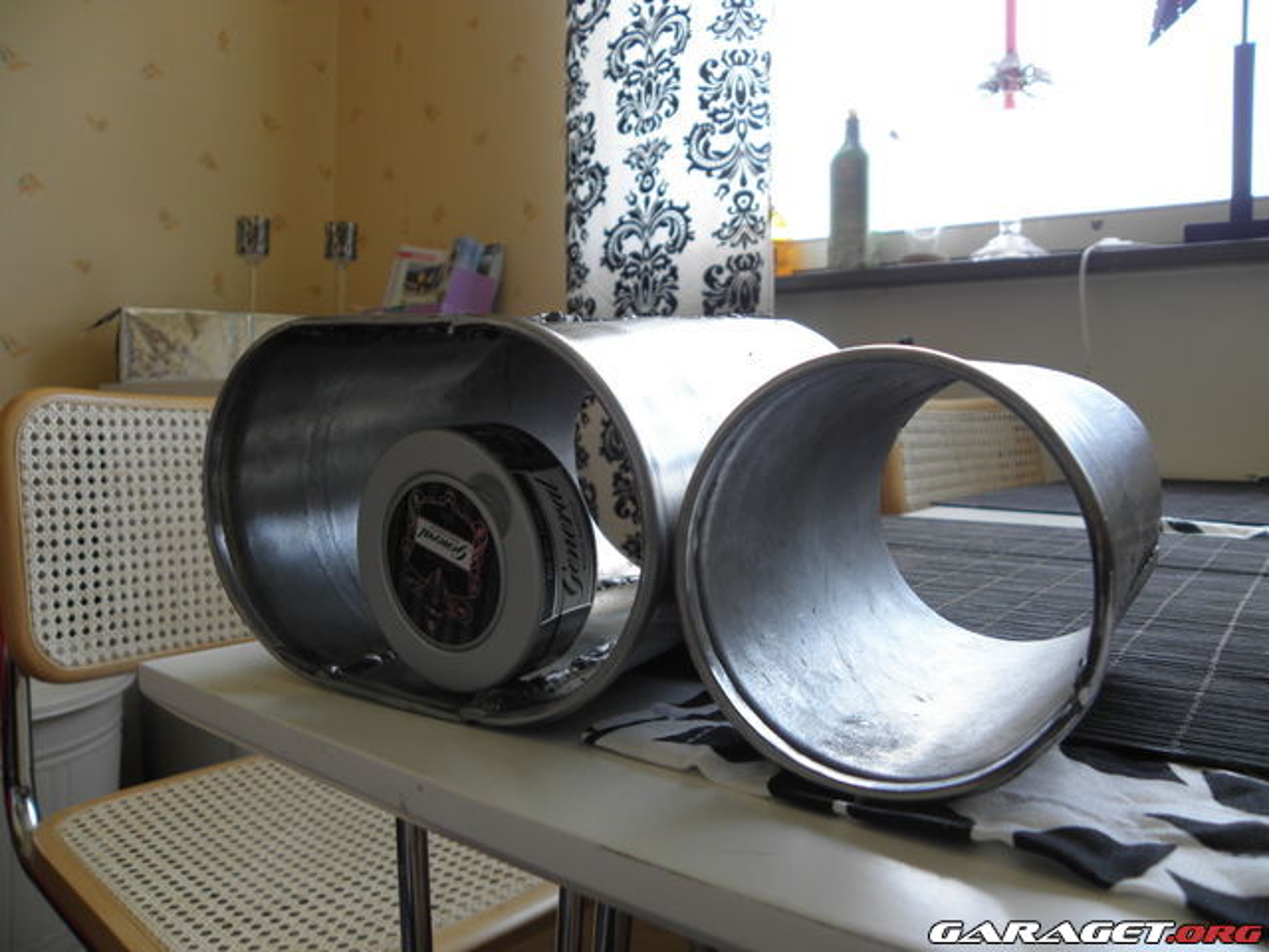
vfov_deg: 53.1
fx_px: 953
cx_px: 634
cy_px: 476
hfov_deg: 67.3
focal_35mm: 26
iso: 64
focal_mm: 4.6
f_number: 2.8
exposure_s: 1/50
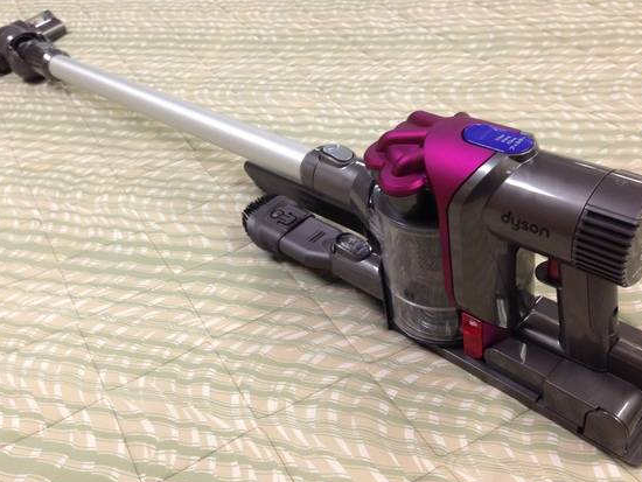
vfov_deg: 39.7
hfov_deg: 51.3
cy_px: 233
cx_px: 309
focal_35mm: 36
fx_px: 668
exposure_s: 1/20
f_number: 2.4
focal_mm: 4.12
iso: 80
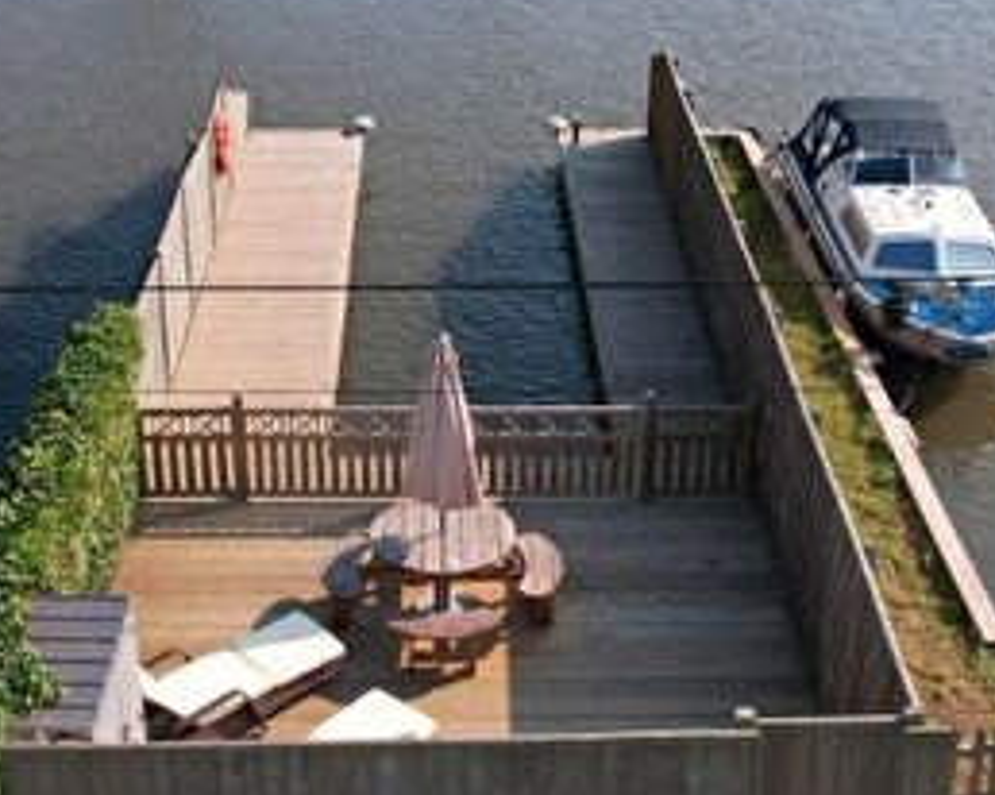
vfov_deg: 26.9
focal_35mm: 56
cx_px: 486
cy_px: 255
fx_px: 1648
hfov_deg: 33.6
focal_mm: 8.38
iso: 100
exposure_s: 1/200
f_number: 2.8
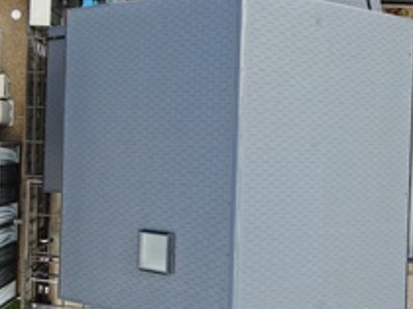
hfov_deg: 35.0
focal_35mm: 55
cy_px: 146
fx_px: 655
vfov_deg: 26.5
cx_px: 224
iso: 100
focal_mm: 5.69
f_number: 3.2
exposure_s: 1/240
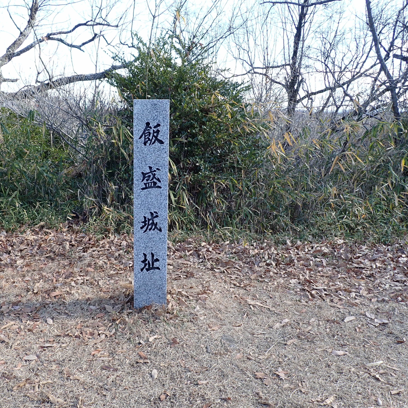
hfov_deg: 53.3
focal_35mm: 30
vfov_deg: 54.0
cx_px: 148
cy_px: 201
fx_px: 400
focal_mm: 4.5
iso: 100
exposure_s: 1/250
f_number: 2.8
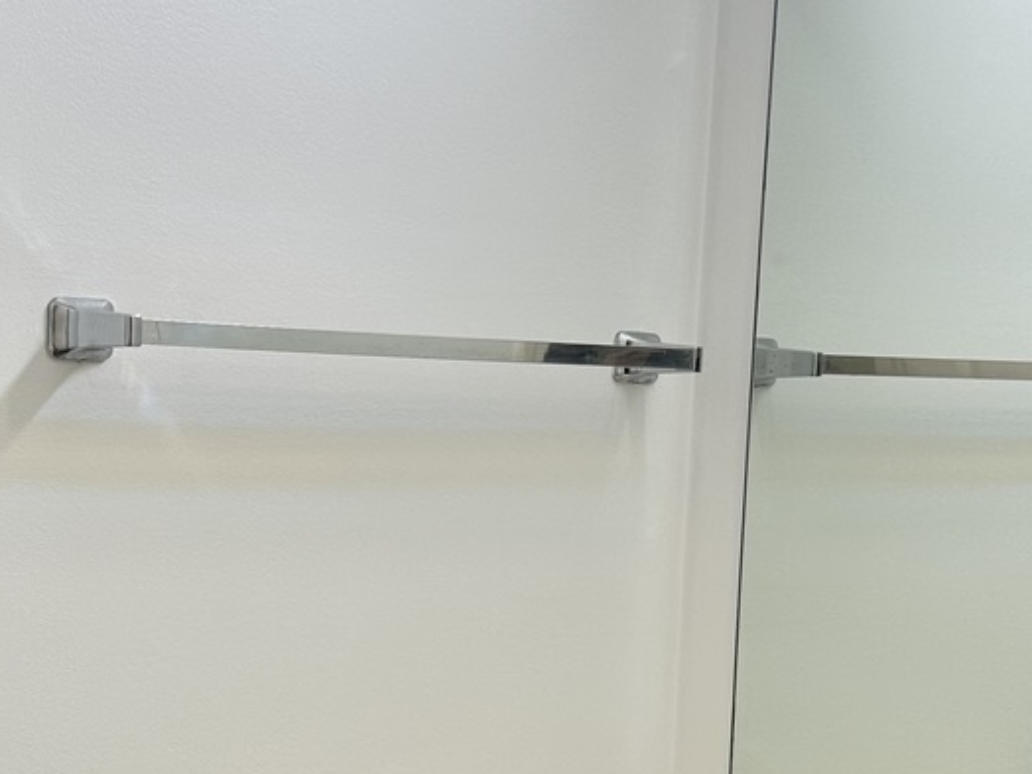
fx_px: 1968
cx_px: 323
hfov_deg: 29.1
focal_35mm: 66
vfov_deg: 22.2
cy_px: 524
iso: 64
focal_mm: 6.86
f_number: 1.78
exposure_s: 1/223
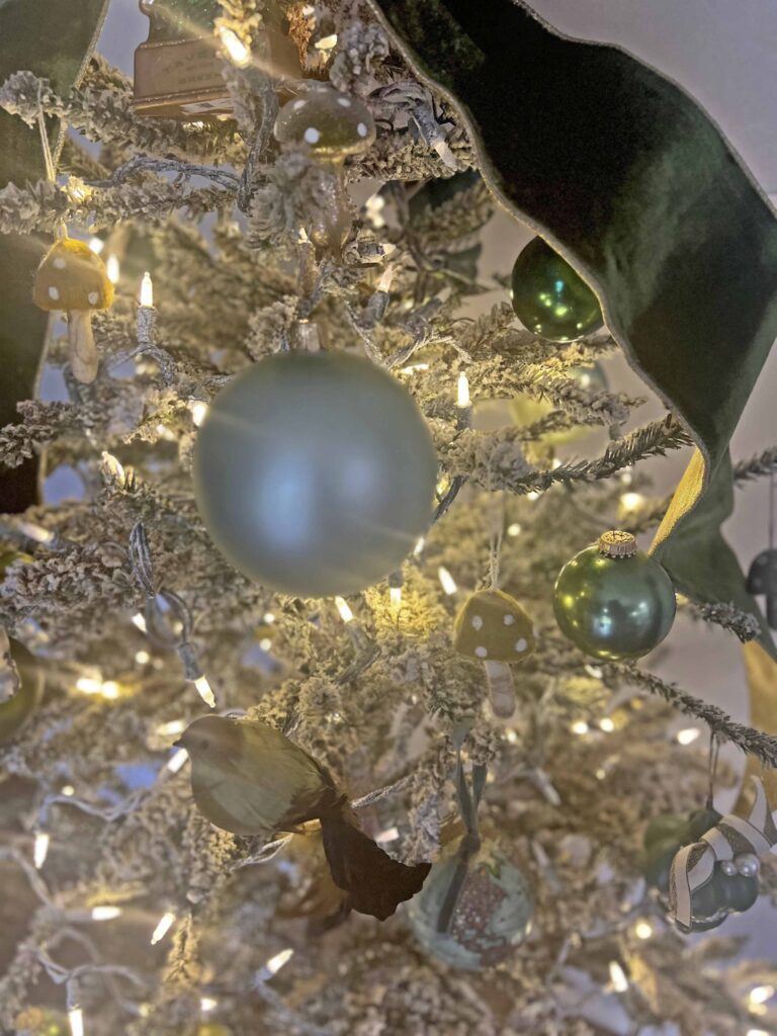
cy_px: 518
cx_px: 388
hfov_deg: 53.1
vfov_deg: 67.3
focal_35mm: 26
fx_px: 778
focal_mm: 5.7
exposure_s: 1/60
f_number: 1.5
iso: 250
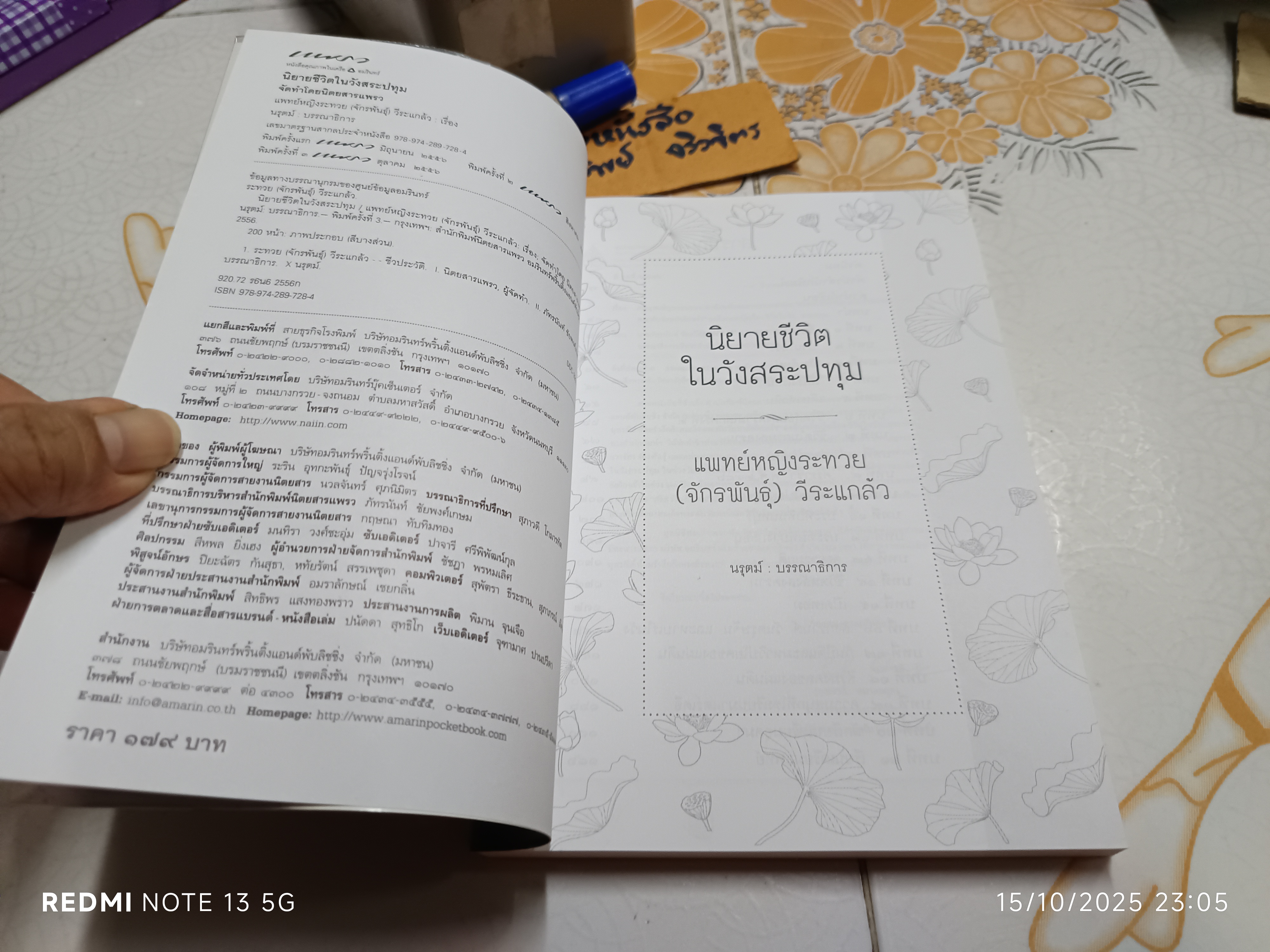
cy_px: 476
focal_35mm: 24
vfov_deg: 56.8
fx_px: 881
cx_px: 635
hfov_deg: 71.6
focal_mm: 5.31
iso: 865
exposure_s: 1/33.3
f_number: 1.7
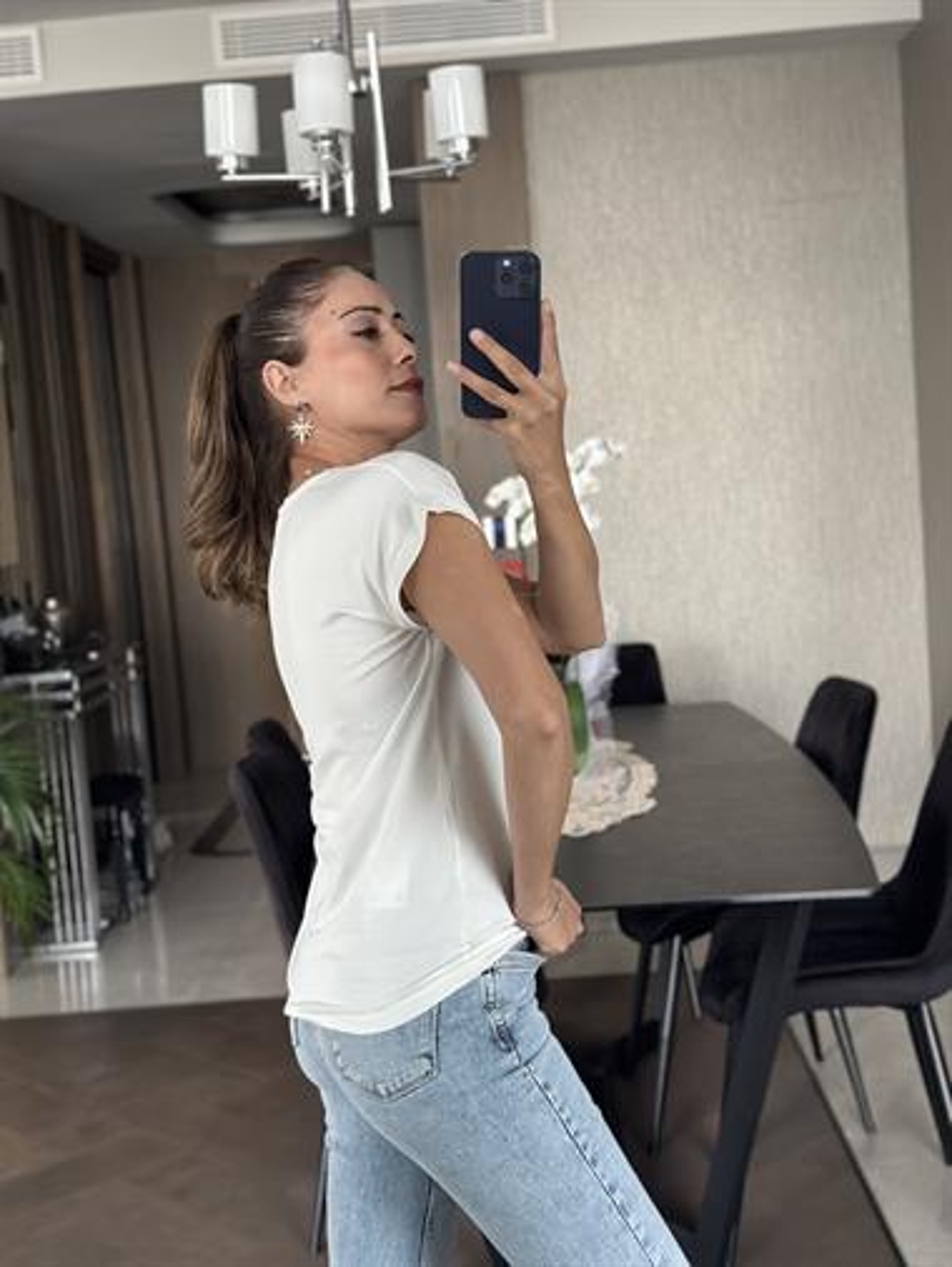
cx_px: 476
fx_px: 1759
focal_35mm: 48
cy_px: 634
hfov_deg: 30.3
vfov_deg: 39.6
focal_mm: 6.86
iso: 320
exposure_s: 1/60
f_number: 1.78
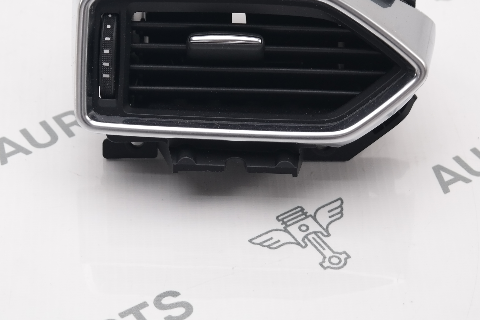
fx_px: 1760
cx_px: 225
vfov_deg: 10.3
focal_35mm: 132
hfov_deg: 15.5
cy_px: 41
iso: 200
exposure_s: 1/100
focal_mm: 45
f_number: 5
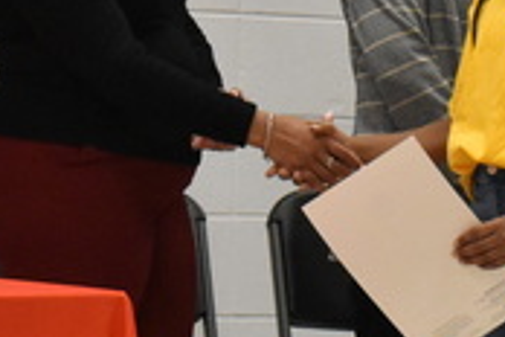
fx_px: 5306
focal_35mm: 378
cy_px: -6
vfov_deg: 3.6
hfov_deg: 5.4
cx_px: 357
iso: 3600
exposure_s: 1/100
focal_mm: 55
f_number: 7.1
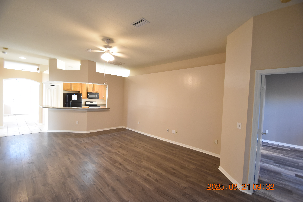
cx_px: 152
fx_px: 126
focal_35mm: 15
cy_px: 101
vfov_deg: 77.3
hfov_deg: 100.4
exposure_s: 1/30
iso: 800
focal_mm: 10
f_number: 3.5
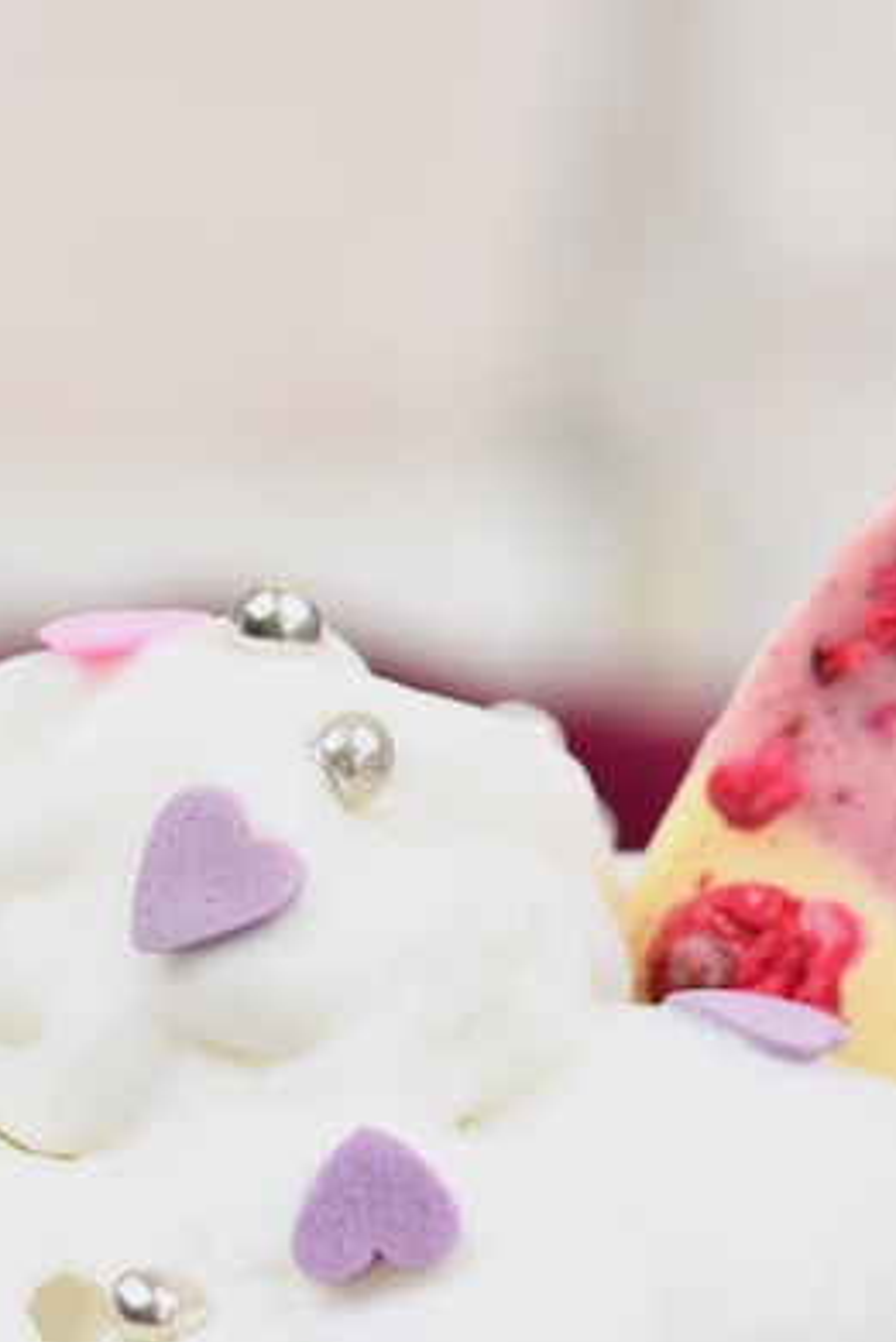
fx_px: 15378
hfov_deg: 3.3
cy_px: 1589
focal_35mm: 412
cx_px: 333
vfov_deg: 5.0
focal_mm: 105
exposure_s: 1/160
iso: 400
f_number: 6.3
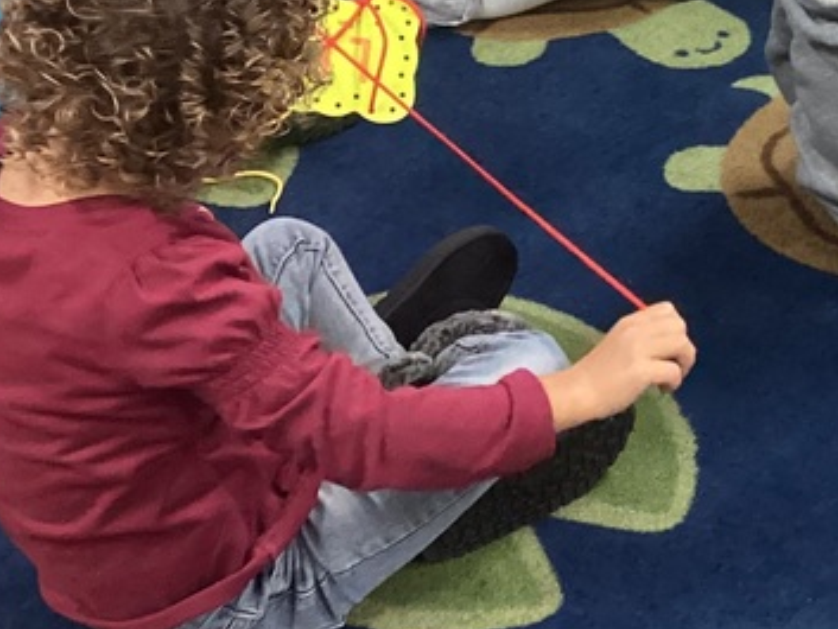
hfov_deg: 20.3
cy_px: -185
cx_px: 1030
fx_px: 2180
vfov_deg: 15.6
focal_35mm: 90
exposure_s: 1/60
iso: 250
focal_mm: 3.3
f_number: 2.4
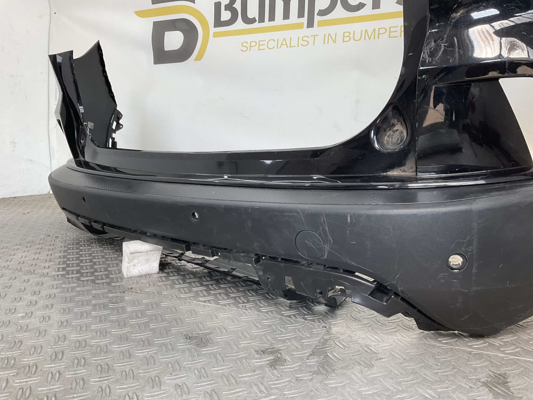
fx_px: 447
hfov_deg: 61.7
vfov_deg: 48.2
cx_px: 266
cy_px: 200
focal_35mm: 29
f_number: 1.8
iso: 16
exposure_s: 1/126
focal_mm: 3
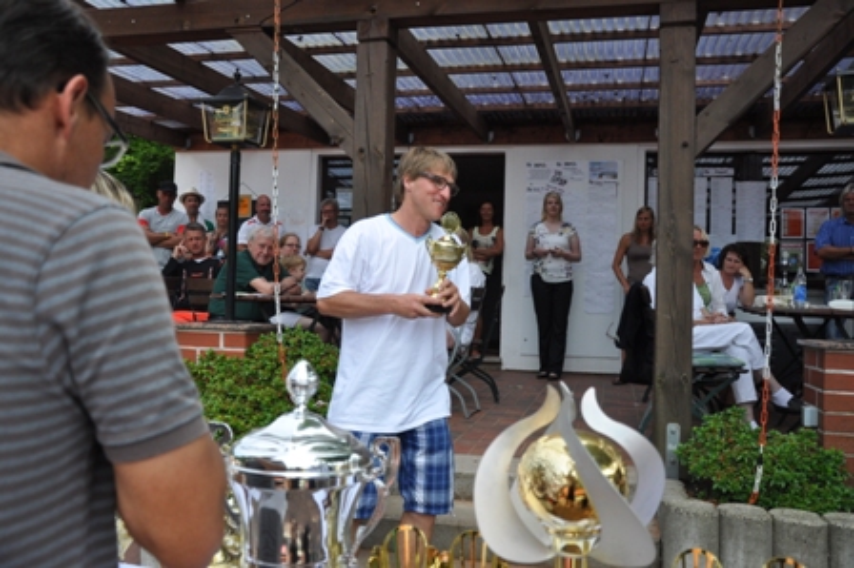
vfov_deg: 39.9
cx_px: 427
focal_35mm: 33
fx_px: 782
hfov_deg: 57.3
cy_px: 284
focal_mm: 22
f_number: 4.5
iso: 400
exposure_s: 1/1250
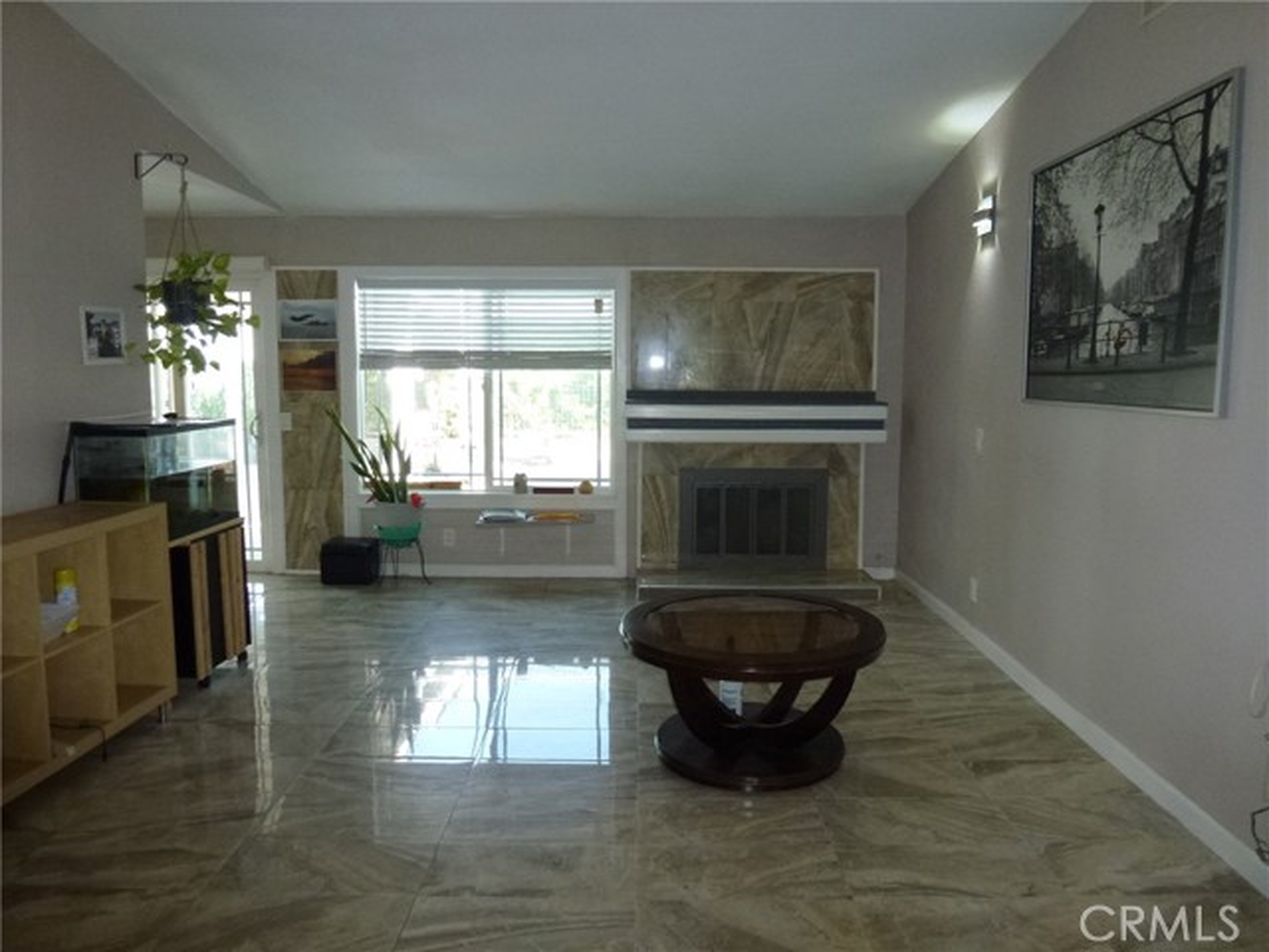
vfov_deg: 56.8
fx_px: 880
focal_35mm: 24
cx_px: 634
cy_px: 476
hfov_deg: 71.6
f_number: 3.3
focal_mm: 4.3
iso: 320
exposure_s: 1/60
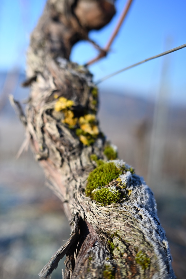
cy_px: 140
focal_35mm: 40
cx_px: 93
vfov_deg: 48.5
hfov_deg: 33.4
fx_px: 310
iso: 500
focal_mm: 40
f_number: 2.5
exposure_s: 1/8000
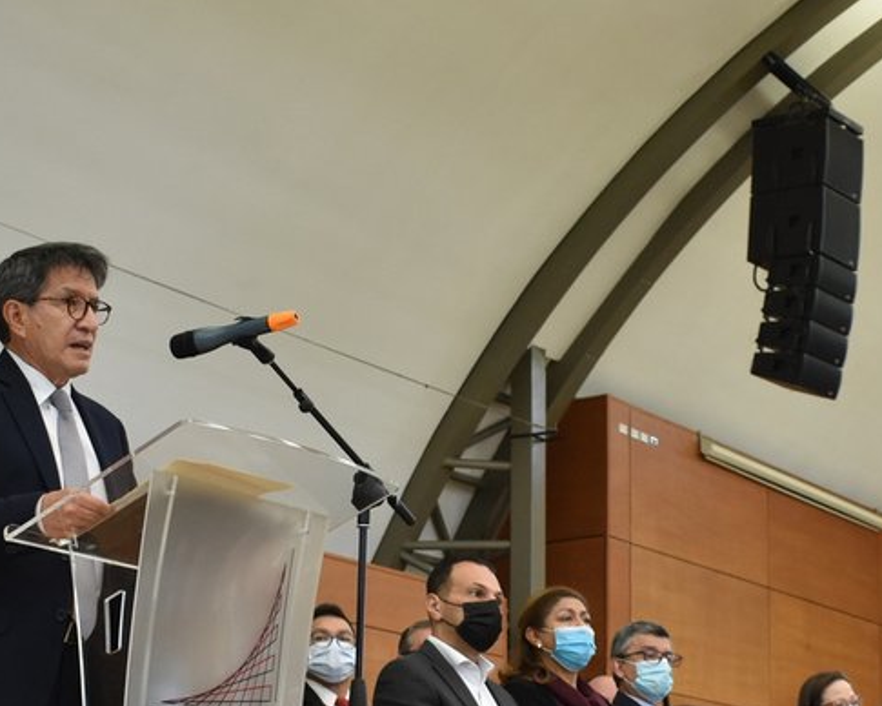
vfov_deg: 18.9
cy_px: 597
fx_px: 2093
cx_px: 484
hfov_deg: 23.8
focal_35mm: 80
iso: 800
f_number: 4.5
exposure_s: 1/80
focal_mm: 23
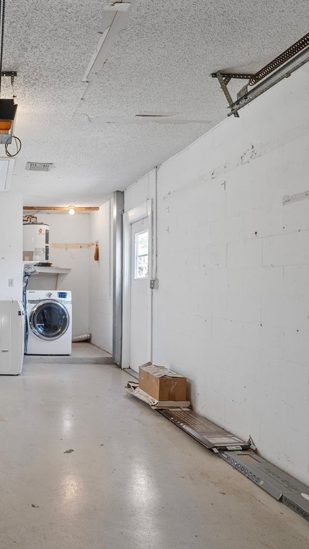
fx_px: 379
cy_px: 281
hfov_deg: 39.2
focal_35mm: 26
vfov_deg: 71.9
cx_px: 1
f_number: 8
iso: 400
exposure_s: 1.3
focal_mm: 16
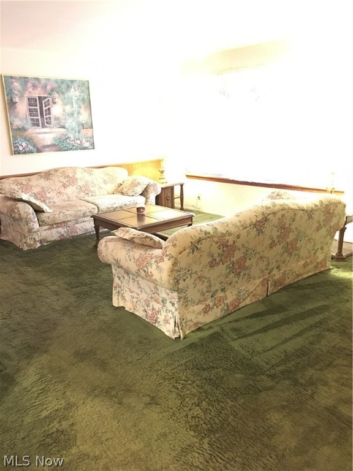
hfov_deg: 48.2
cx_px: 176
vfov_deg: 61.7
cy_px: 236
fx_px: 394
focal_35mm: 29
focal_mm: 4.15
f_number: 2.2
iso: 320
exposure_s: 1/4
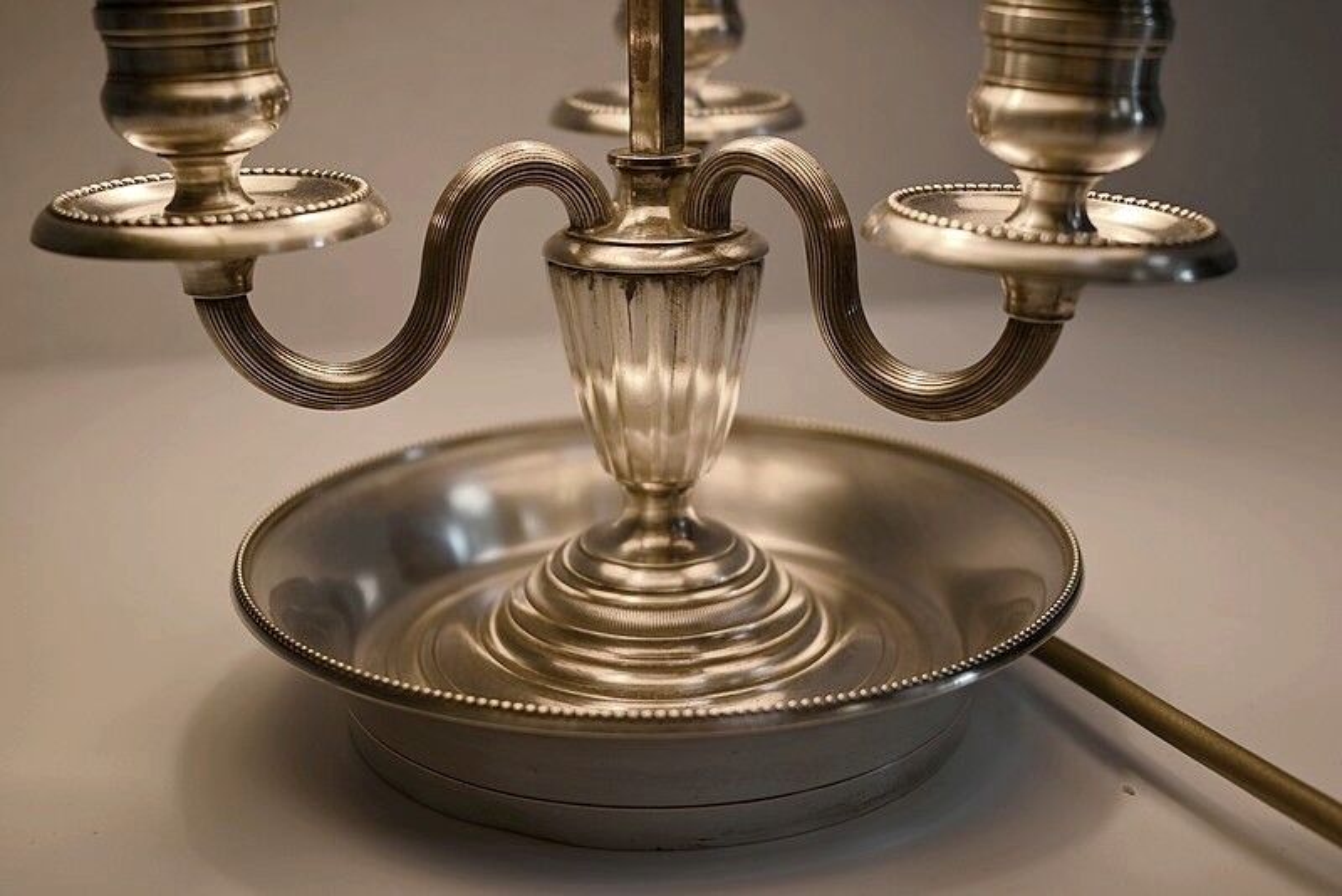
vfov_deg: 31.2
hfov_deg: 45.4
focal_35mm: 43
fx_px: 1603
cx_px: 671
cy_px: 448
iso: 110
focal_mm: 43
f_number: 5.6
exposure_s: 1/50
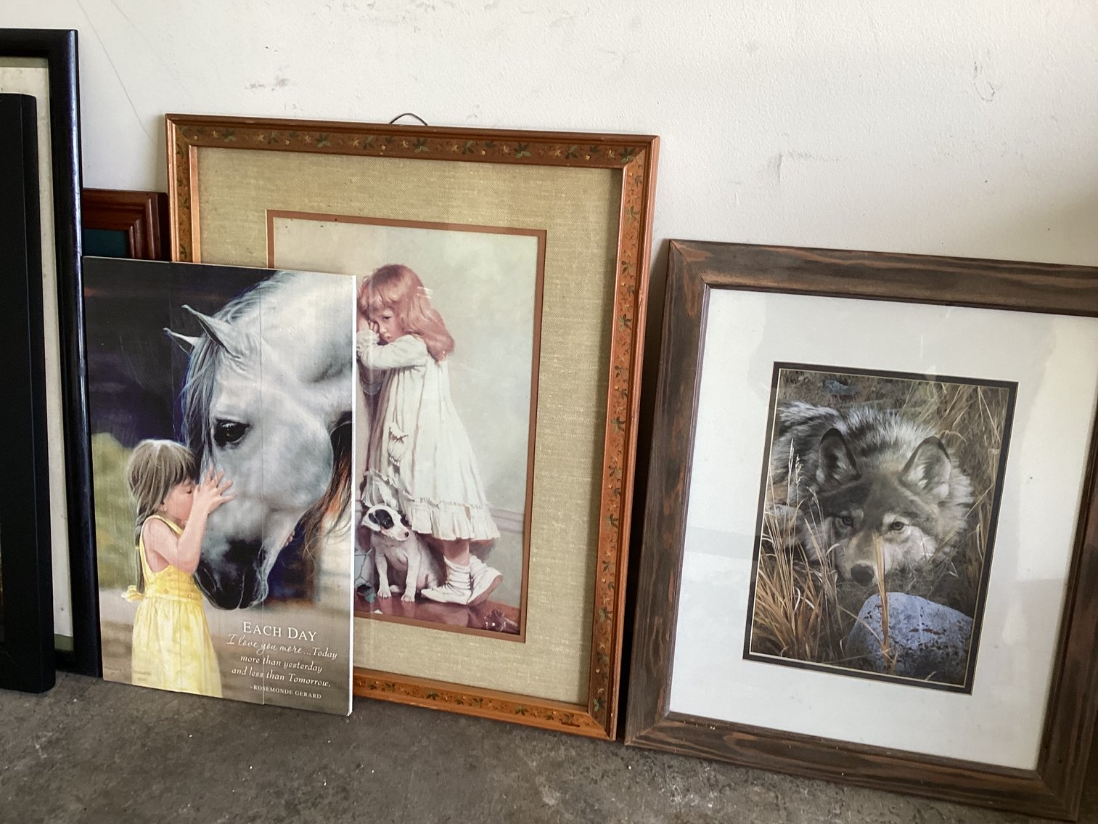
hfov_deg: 58.3
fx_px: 983
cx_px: 549
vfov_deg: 45.4
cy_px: 412
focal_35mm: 31
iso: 100
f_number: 2.4
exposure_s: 1/60
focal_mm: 3.3
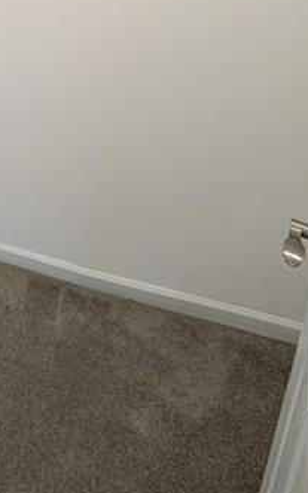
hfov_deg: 31.8
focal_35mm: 32
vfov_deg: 49.1
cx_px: -76
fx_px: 430
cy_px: 3
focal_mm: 1.95
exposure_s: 1/26
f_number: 2.2
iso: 68
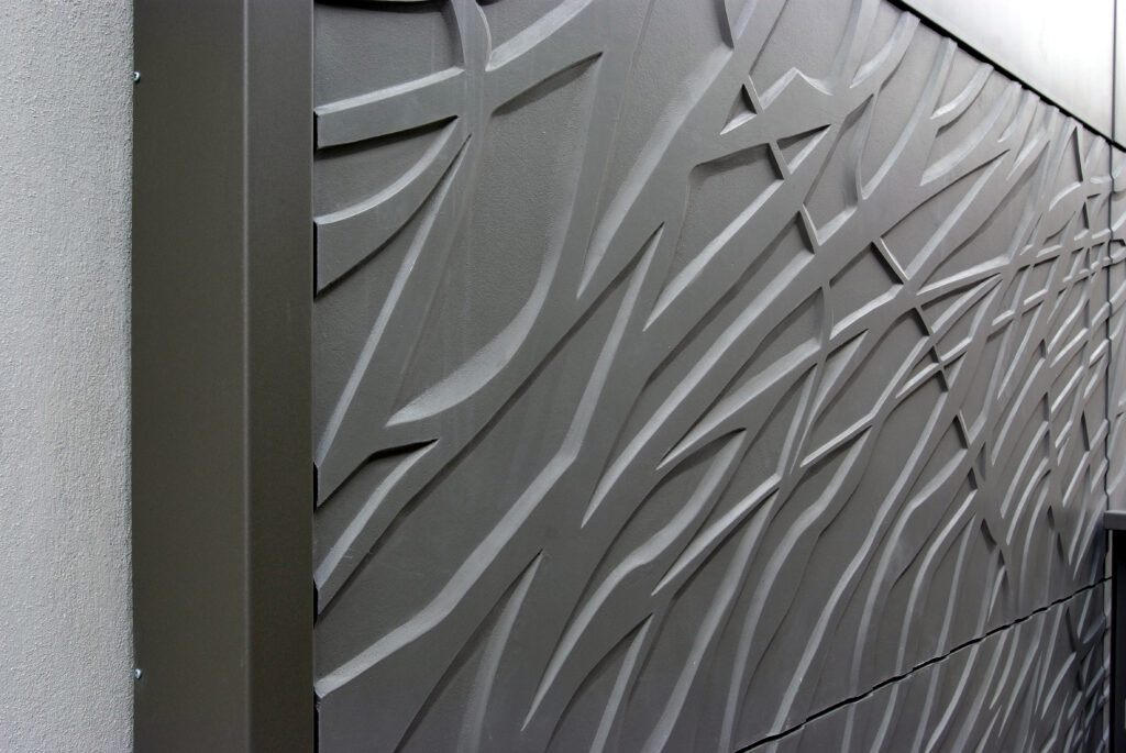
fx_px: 1221
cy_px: 376
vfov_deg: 34.3
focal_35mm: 39
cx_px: 563
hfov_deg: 49.5
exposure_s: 1/30
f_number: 11
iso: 200
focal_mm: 26
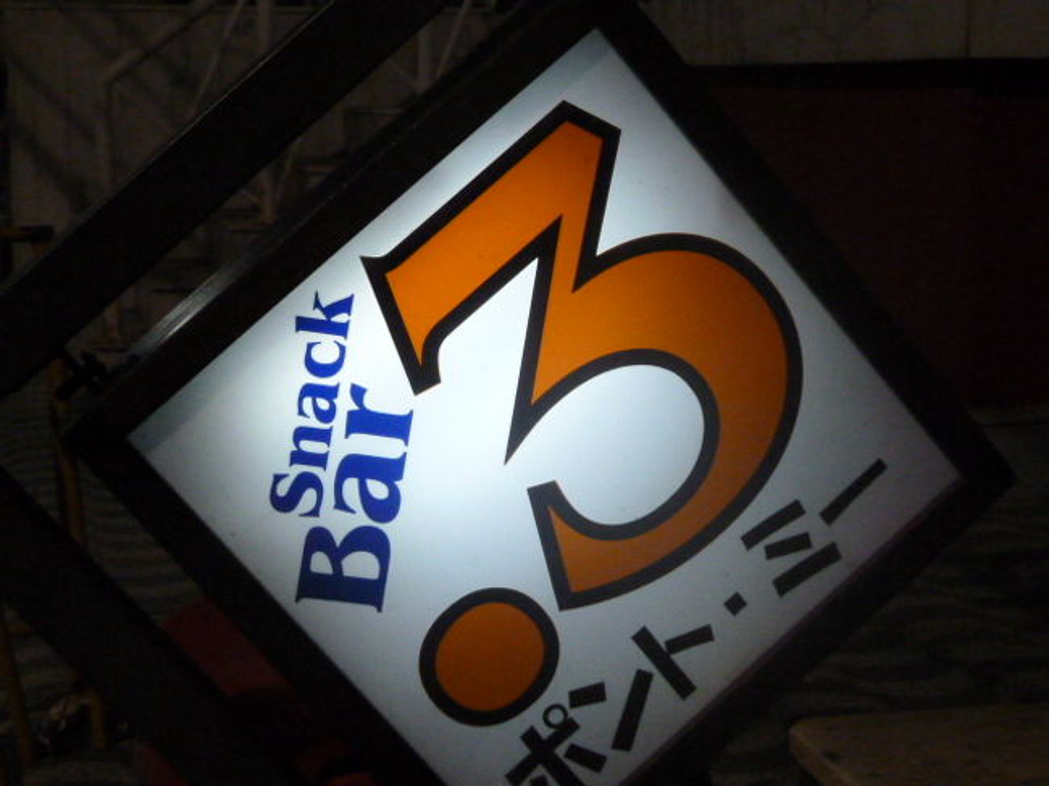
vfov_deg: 20.4
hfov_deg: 27.0
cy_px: 393
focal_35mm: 72
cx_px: 524
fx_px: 2181
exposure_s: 1/30
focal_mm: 11.9
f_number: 4.1
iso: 800
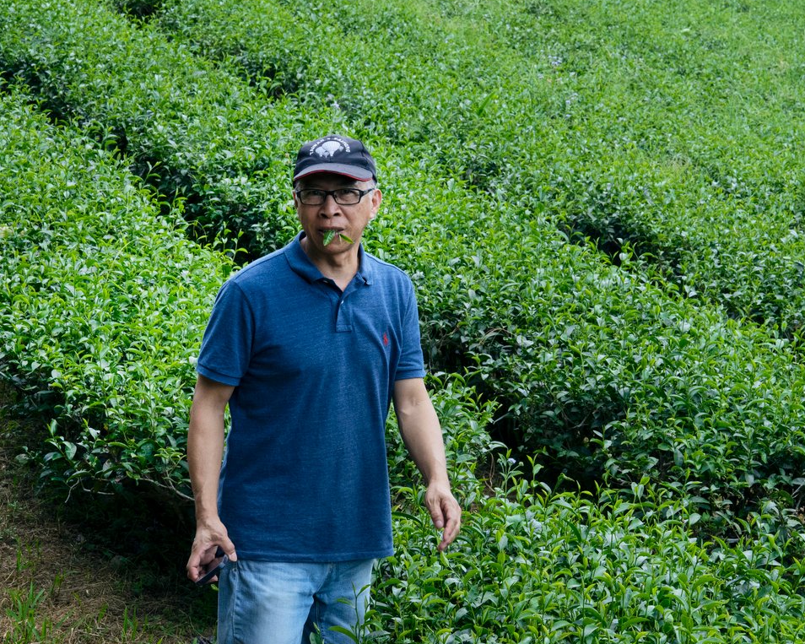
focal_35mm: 124
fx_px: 2954
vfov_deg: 12.4
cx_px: 466
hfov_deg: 15.5
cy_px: 325
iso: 800
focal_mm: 70
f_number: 11
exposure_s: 1/250
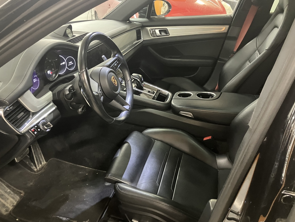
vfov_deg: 48.2
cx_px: 148
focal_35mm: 29
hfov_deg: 61.7
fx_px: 247
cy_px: 111
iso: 640
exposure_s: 1/25
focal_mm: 3.99
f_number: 1.8
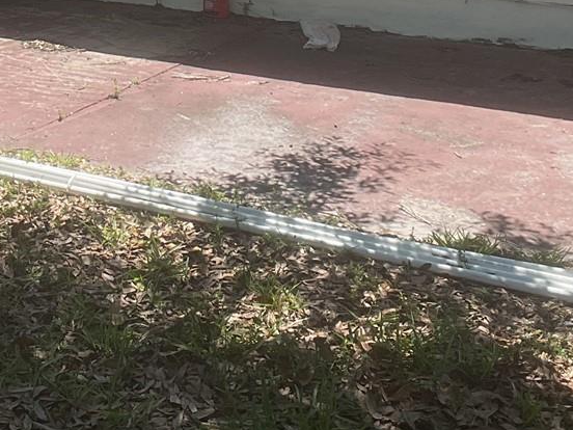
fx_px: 1390
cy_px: -81
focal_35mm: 84
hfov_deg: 23.0
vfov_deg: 16.8
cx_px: 116
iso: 16
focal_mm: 3
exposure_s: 1/1035
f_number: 1.8
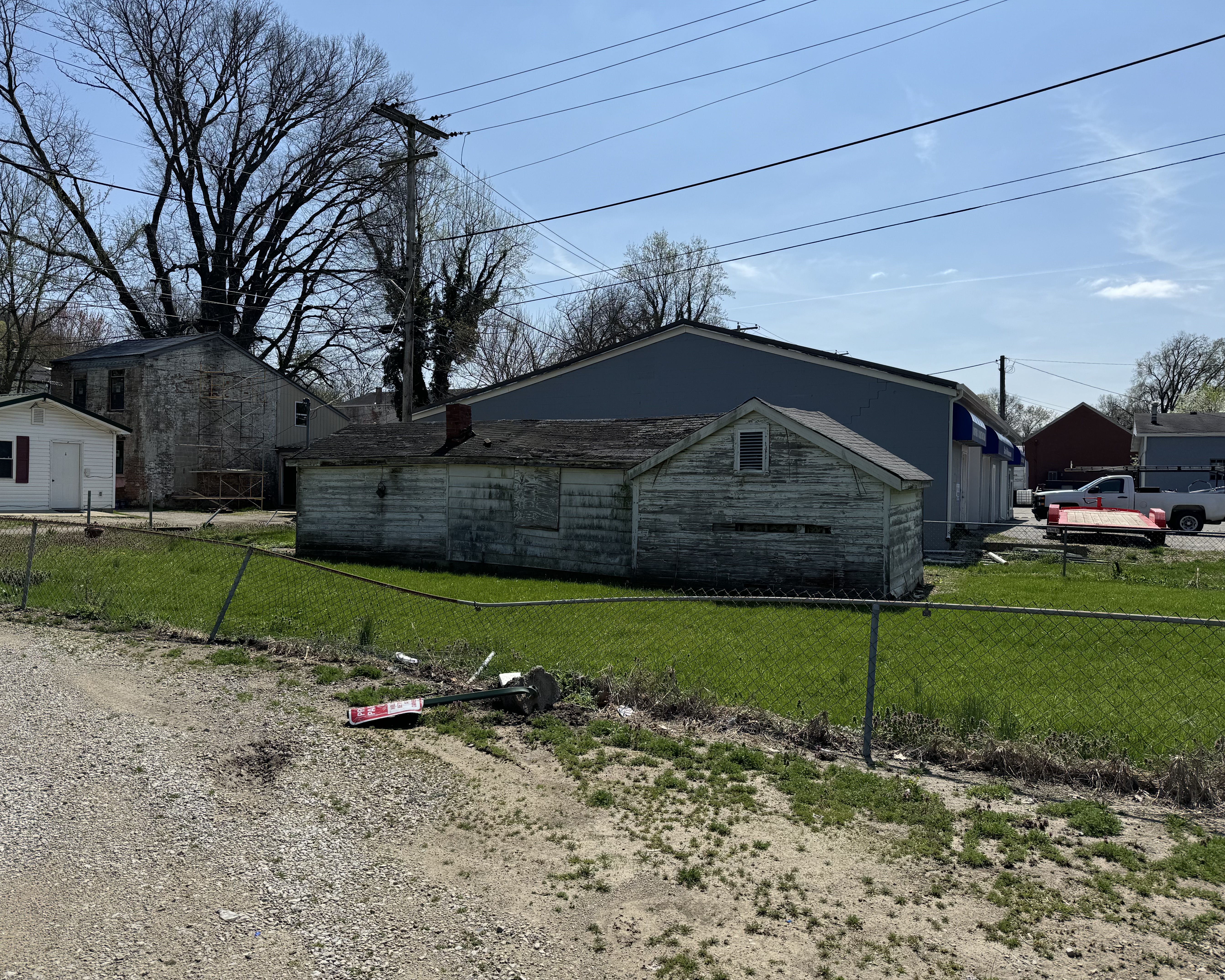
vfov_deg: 56.8
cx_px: 594
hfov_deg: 68.1
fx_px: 906
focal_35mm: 25
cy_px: 490
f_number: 1.78
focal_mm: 6.76
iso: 80
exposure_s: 1/7092
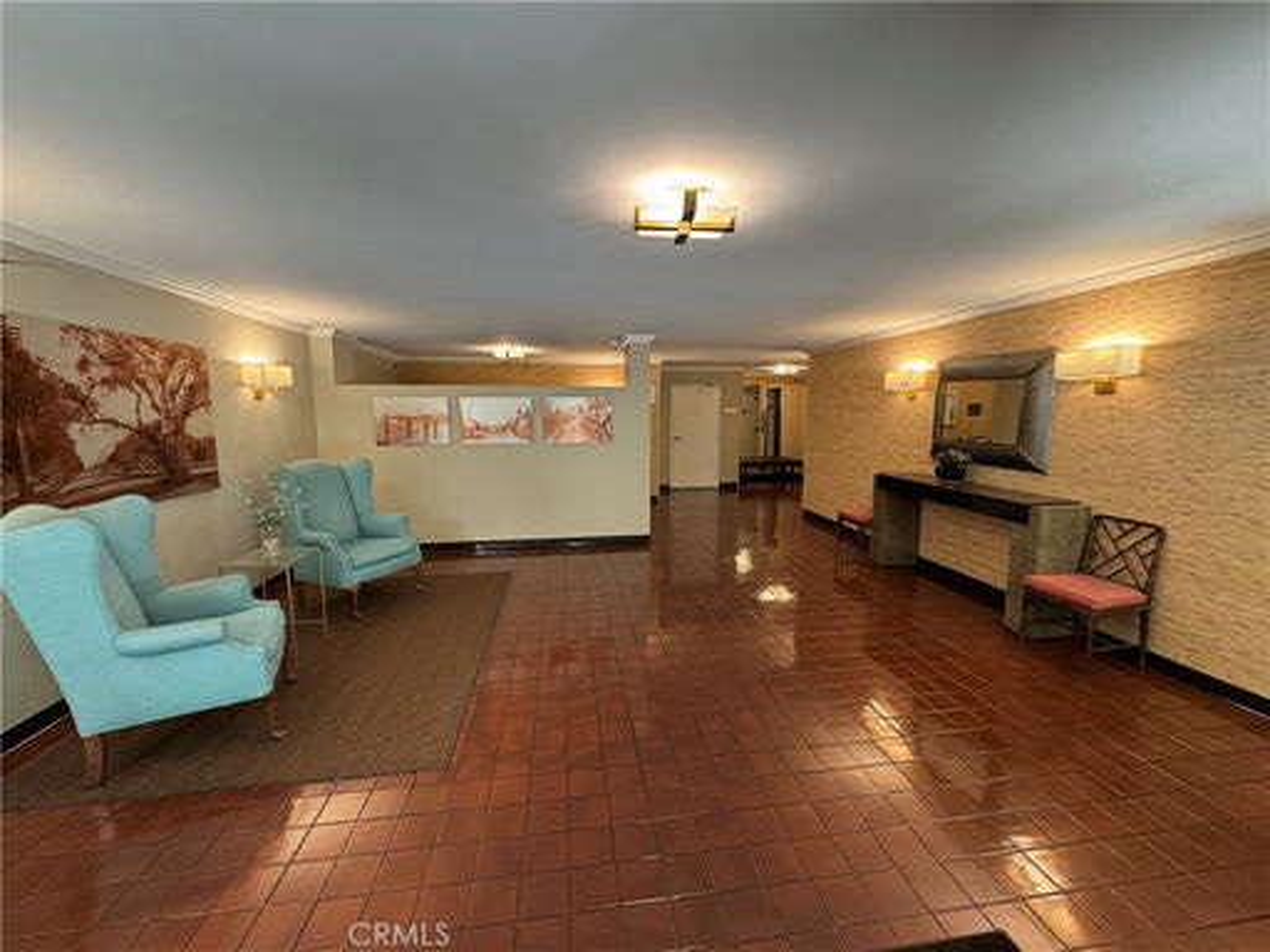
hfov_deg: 102.1
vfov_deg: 85.7
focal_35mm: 14
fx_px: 514
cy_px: 476
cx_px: 635
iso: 200
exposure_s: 1/60
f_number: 2.2
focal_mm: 2.22
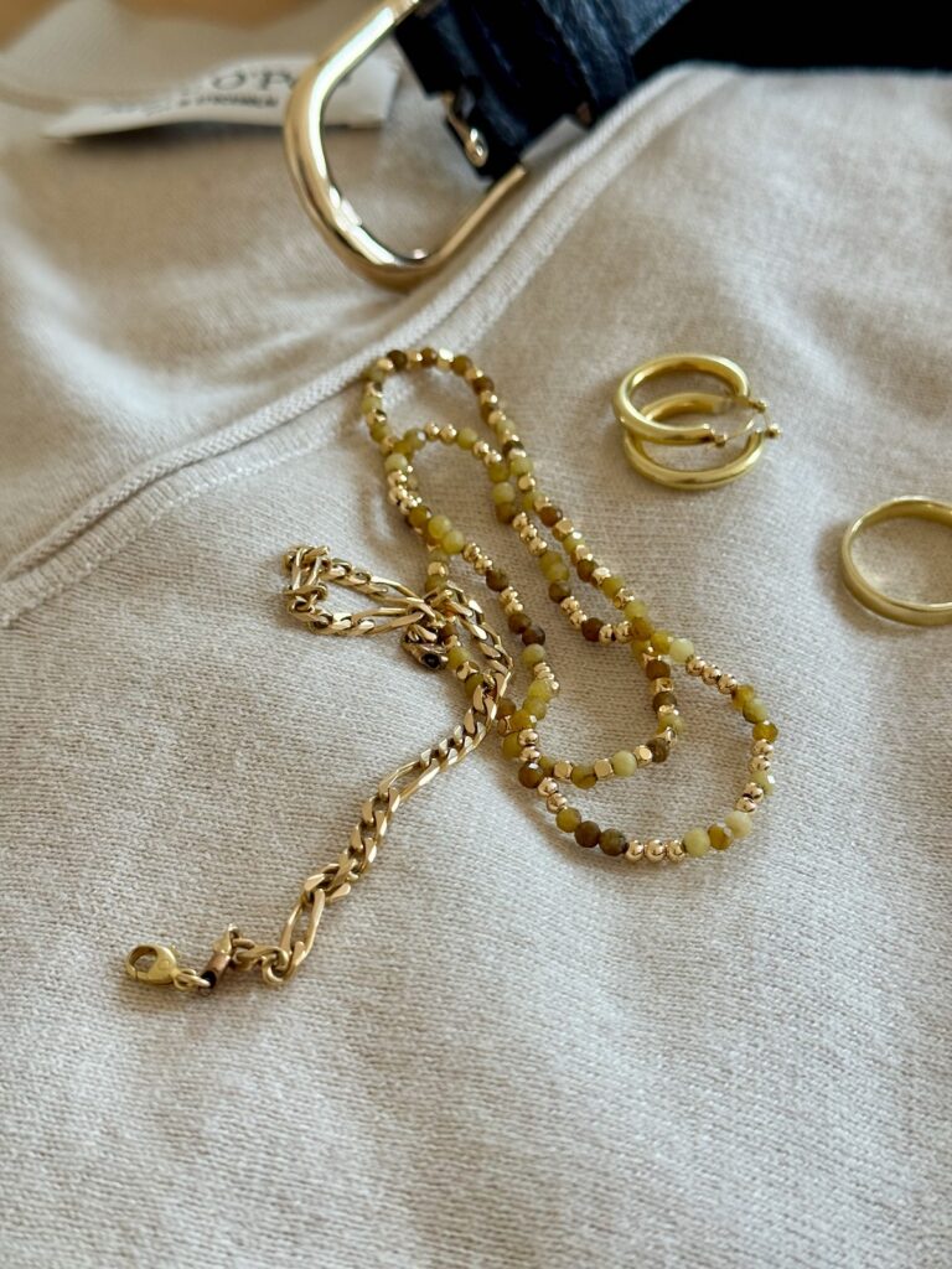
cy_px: 634
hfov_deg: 30.3
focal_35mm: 48
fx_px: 1760
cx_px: 476
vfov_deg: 39.7
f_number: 1.78
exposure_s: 1/88
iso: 100
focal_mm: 6.76
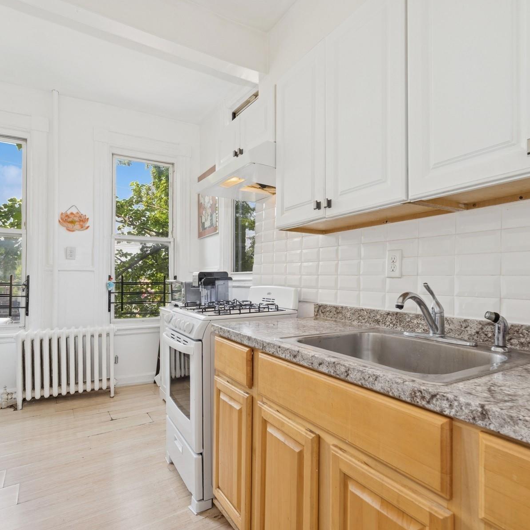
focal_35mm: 19
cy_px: 264
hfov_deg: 77.6
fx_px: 329
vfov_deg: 77.7
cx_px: 277
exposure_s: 1/200
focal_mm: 8
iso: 200
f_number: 5.6
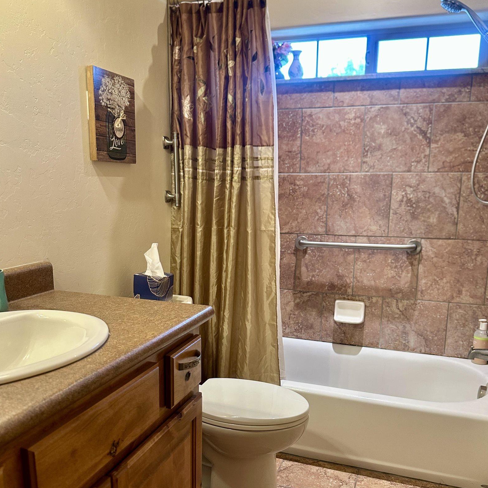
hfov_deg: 52.5
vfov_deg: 52.1
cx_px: 249
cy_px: 296
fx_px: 494
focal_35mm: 31
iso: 160
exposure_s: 1/60
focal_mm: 6.86
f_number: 1.78
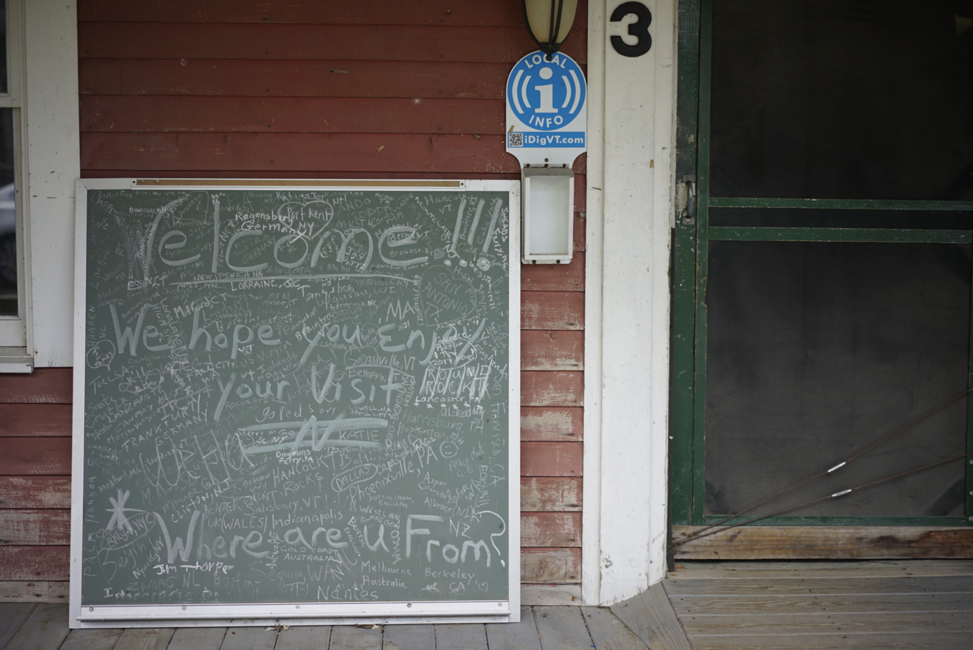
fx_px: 1488
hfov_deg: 36.2
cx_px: 486
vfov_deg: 24.7
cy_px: 325
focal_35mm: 55
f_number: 1.8
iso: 100
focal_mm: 55
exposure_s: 1/320
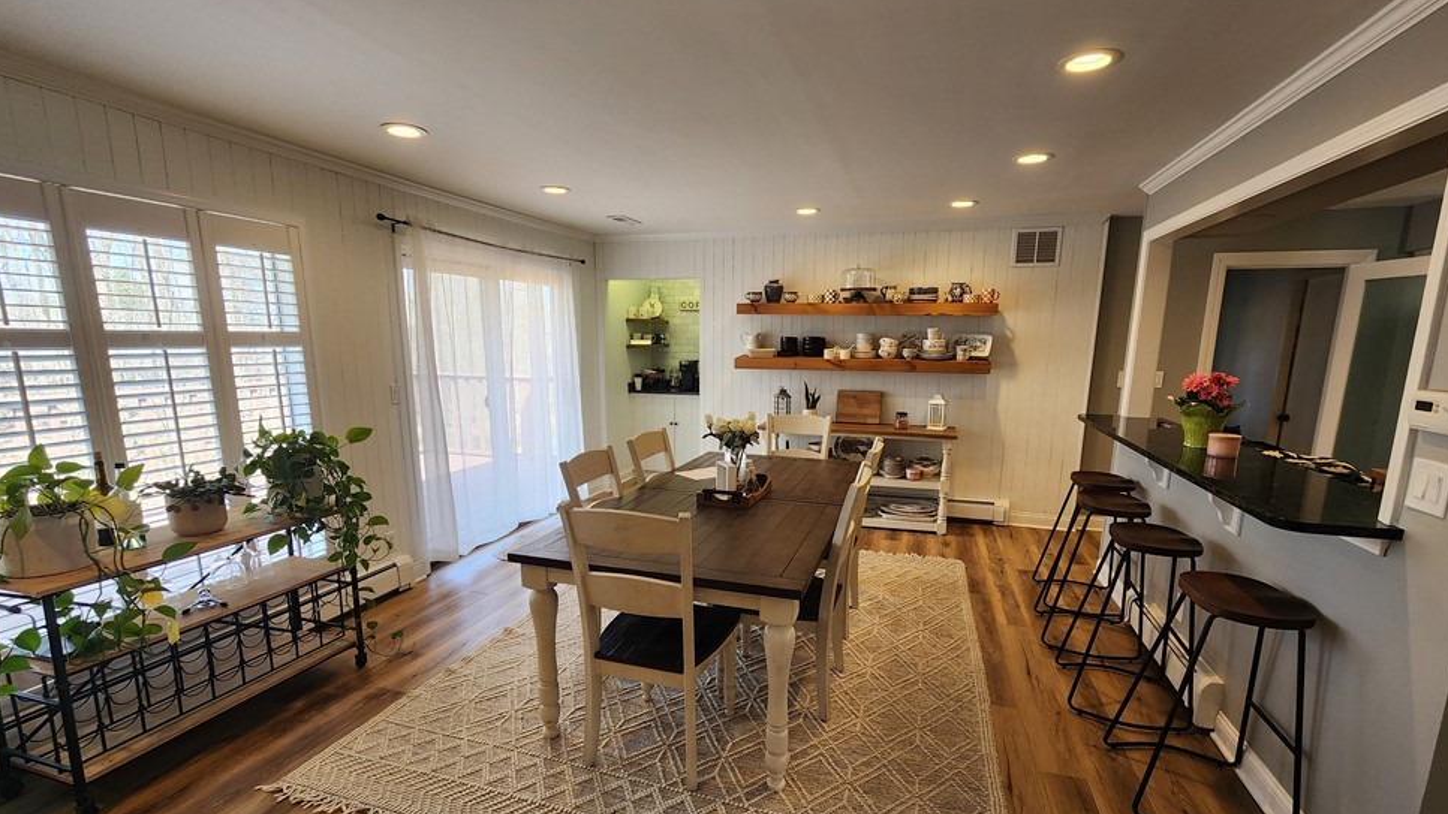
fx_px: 576
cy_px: 459
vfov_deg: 70.2
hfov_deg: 103.0
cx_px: 737
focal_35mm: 15
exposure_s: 1/60
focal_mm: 2.2
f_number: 2.2
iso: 100
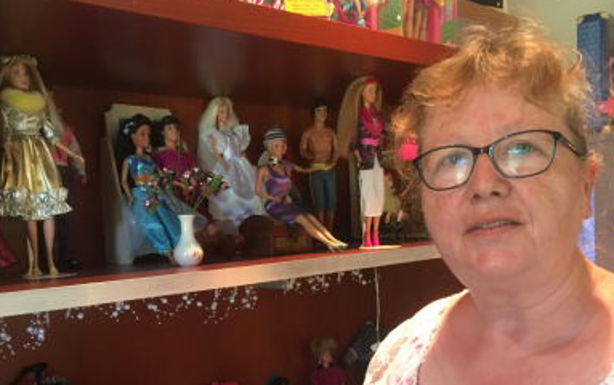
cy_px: 278
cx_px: 263
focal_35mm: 40
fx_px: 670
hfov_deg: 49.1
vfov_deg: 31.6
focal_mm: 4.15
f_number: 2.2
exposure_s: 1/20
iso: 200
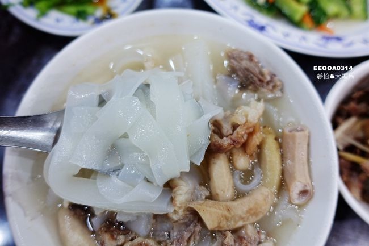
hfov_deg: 73.8
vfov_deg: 53.1
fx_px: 246
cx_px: 184
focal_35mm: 24
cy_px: 123
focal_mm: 8.8
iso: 200
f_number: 1.8
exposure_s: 1/30
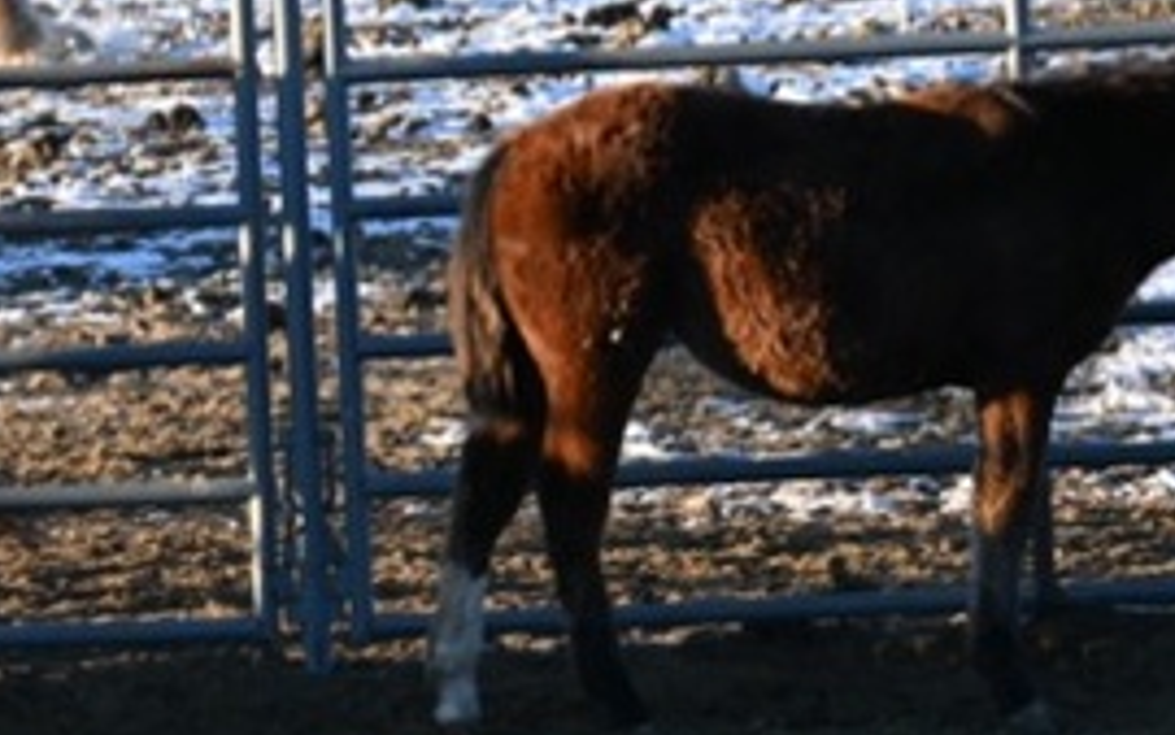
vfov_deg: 1.2
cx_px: 640
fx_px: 35912
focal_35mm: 1121
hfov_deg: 1.9
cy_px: -198
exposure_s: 1/500
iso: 400
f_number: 6.3
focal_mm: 250
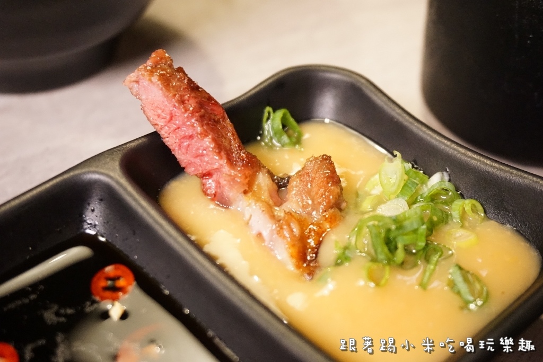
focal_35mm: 46
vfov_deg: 29.0
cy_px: 181
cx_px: 272
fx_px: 701
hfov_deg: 42.3
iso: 3200
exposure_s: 1/60
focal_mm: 31
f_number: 5
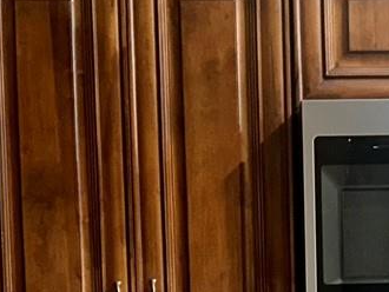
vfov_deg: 10.9
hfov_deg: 15.6
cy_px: 550
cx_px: 252
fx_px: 1417
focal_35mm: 126
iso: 100
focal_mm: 5.7
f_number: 1.5
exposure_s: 1/5
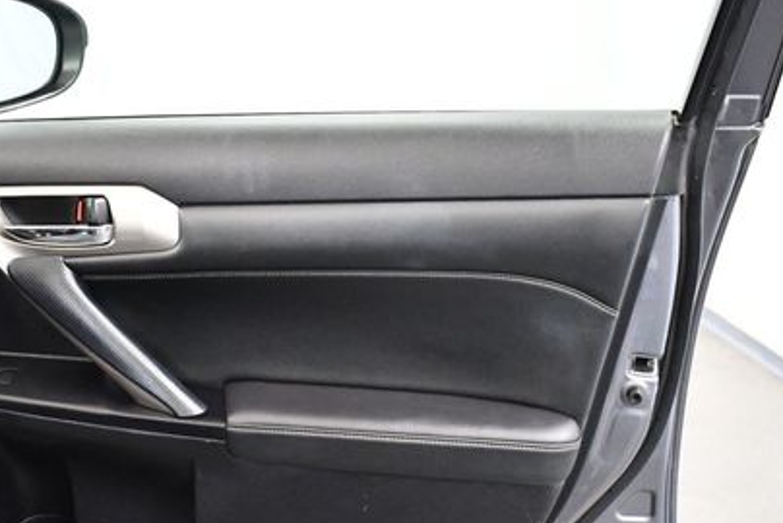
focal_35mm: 57
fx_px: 1241
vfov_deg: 23.5
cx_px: 297
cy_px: 405
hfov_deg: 34.9
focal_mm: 18
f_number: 3.5
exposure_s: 1/80
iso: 3200
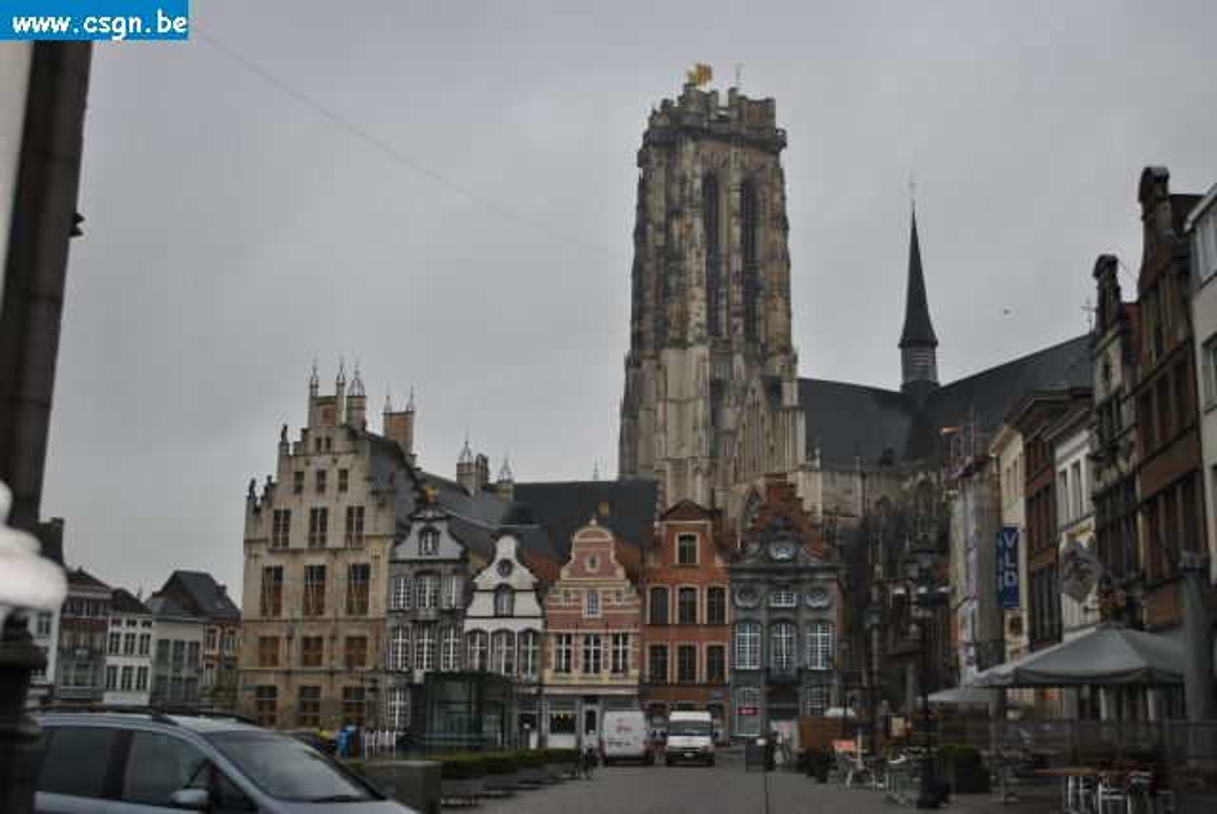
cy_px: 407
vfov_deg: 32.0
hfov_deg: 46.4
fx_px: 1421
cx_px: 608
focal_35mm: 42
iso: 100
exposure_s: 1/125
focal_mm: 28
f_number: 4.5
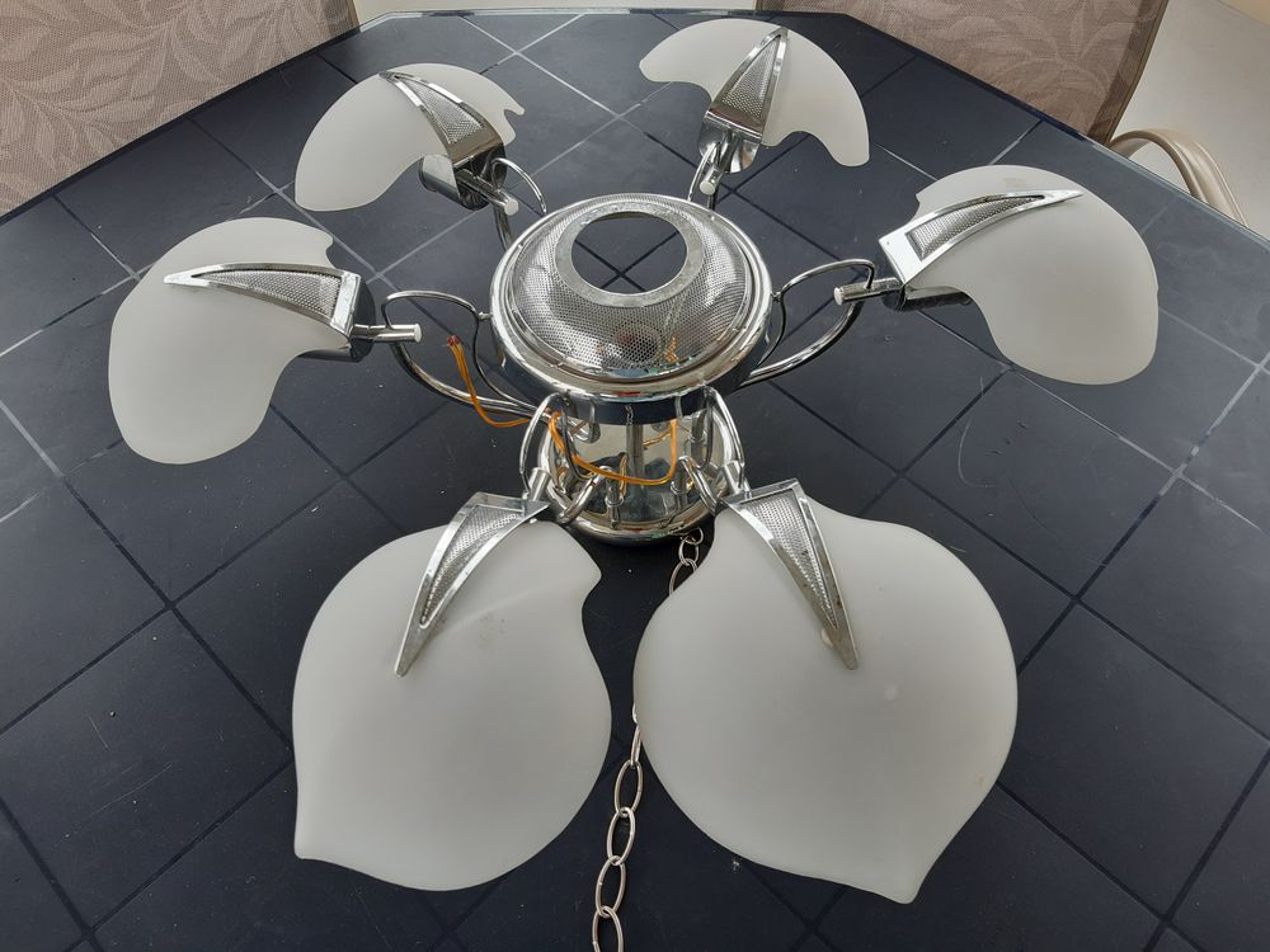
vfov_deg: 53.1
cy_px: 476
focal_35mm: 26
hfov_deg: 67.3
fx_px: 954
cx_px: 635
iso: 40
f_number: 1.7
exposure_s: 1/129
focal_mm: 3.92
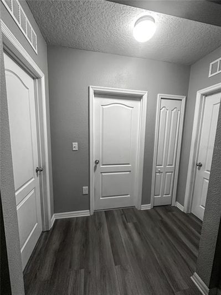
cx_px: 110
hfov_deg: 85.7
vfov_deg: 102.1
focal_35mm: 14
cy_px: 148
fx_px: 119
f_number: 2.2
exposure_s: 1/60
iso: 250
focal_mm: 2.22
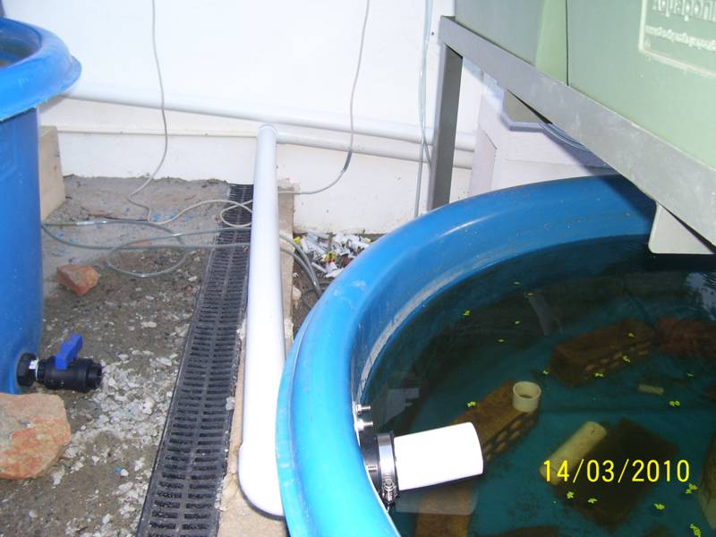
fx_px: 703
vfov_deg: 41.8
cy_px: 268
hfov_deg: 54.0
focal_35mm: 34
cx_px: 358
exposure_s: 1/60
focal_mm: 5.6
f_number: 2.7
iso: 80
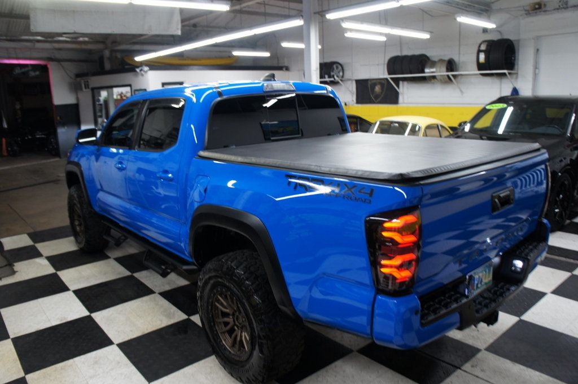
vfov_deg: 47.9
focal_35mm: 27
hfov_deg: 67.4
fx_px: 433
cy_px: 192
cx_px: 289
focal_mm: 18
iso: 250
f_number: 3.5
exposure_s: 1/30
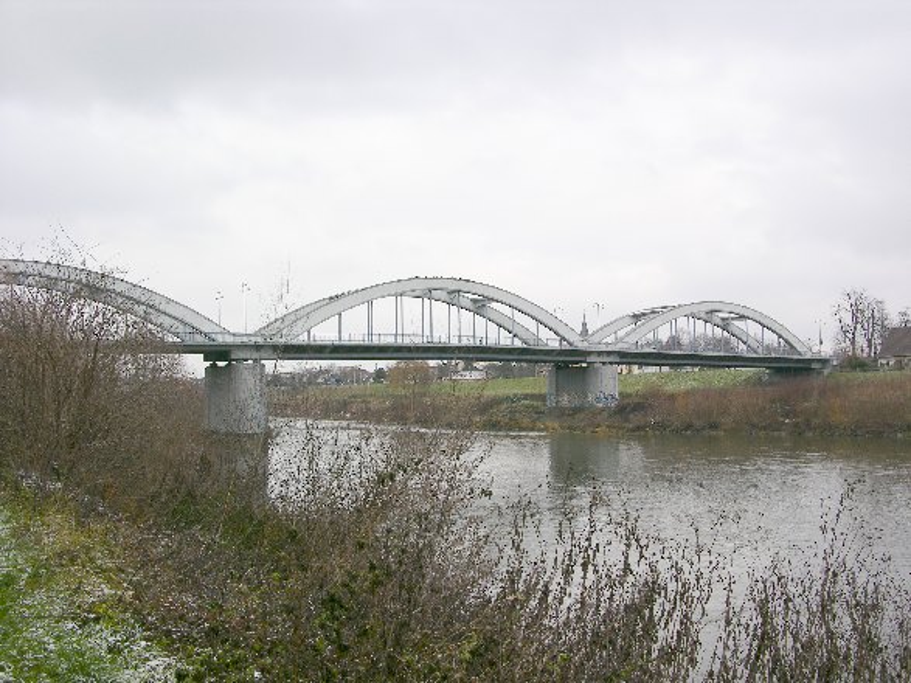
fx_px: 921
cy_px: 342
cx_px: 456
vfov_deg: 40.7
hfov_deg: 52.6
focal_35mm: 35
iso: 50
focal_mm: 8.9
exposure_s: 1/88.8
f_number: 6.3
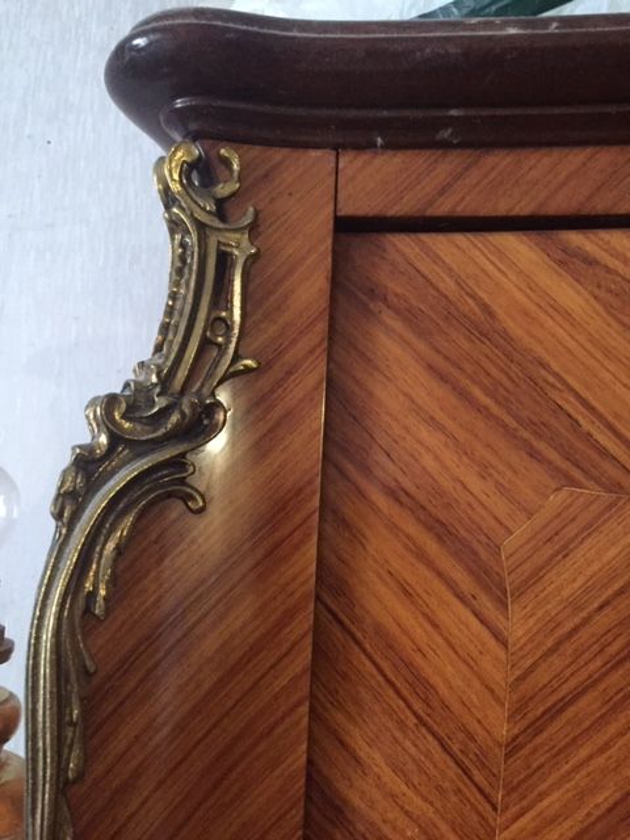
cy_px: 420
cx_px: 315
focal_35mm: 29
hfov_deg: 48.2
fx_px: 704
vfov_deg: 61.7
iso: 320
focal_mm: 4.15
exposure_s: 1/17
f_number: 2.2
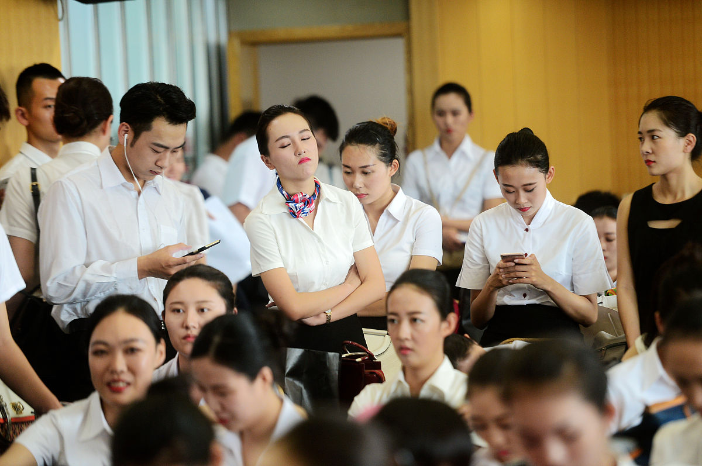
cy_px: 233
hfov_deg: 11.4
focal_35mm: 180
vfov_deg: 7.6
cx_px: 351
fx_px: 3506
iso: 1600
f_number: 2.8
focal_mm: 180
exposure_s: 1/100
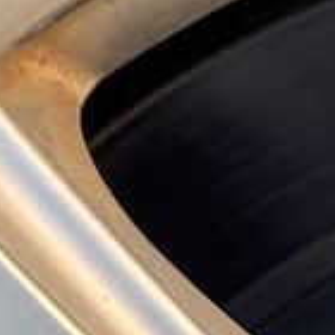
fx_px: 2299
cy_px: 50
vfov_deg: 8.3
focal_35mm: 210
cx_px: -364
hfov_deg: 7.9
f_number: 1.6
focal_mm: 5.96
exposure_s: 1/107
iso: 50
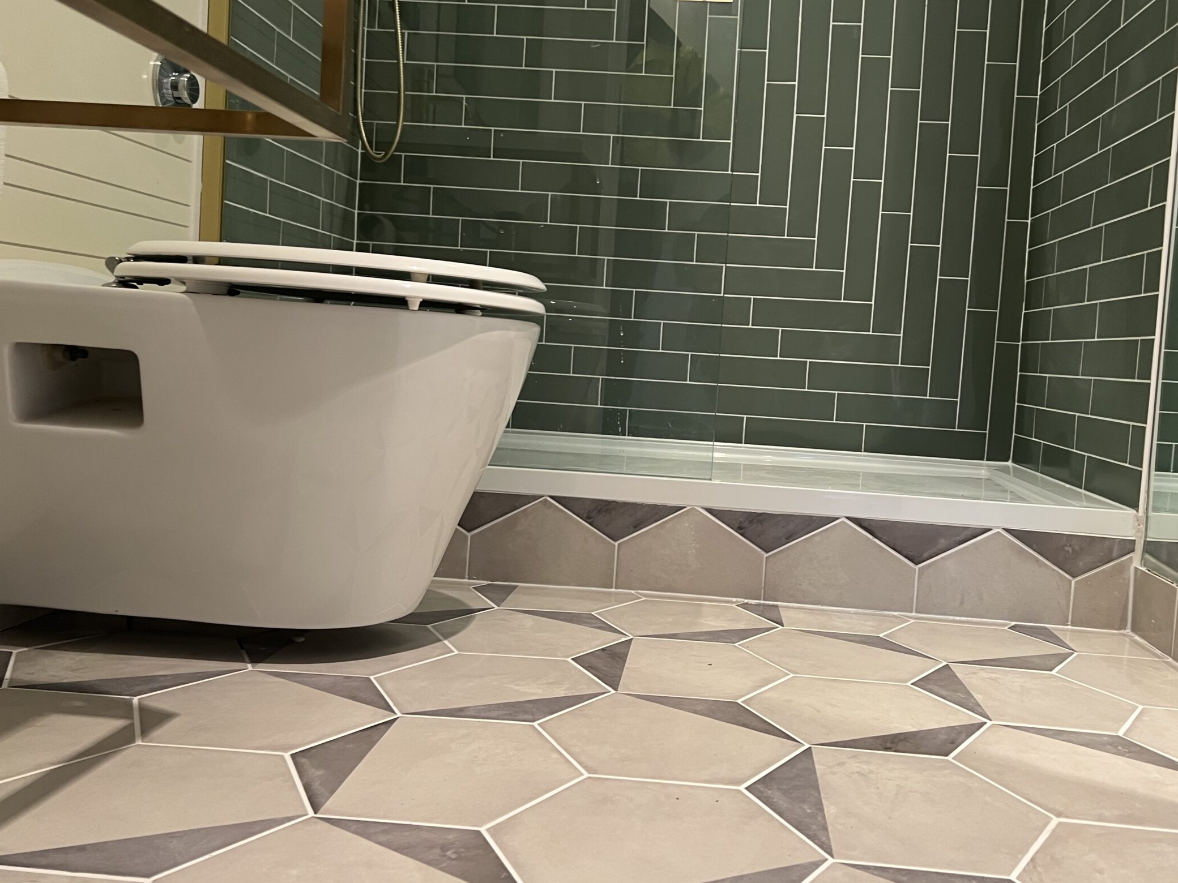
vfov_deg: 44.1
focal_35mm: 32
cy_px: 413
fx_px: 1089
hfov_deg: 56.7
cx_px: 646
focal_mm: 5.7
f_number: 1.5
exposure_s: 1/50
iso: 125
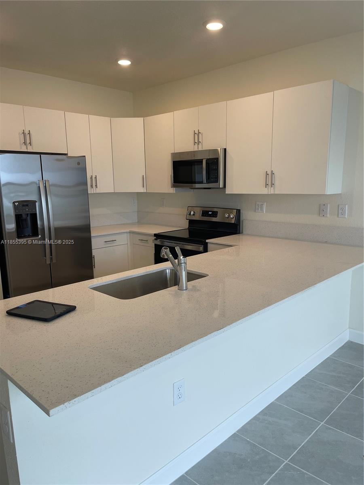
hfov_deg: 53.1
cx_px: 182
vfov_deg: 67.3
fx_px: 365
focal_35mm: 26
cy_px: 242
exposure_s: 1/120
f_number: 1.6
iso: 50
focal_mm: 5.1
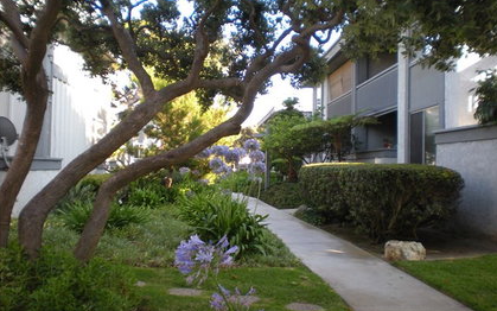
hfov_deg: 48.2
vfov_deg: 31.2
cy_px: 144
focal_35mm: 41
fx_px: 555
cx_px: 252
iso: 89
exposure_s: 1/103
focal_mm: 6.3
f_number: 3.1
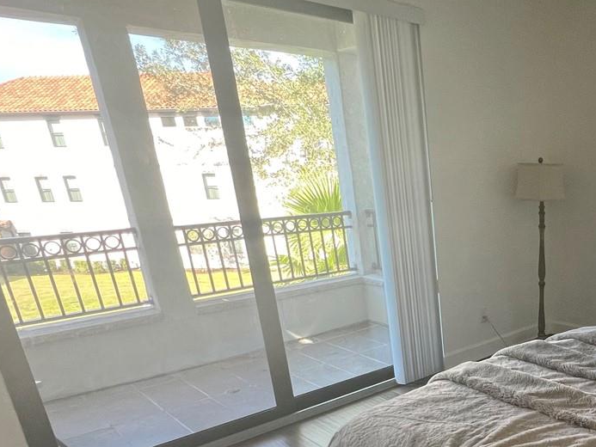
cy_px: 371
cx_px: 525
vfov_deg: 44.1
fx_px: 517
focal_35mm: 30
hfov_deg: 53.3
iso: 160
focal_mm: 1.57
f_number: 1.8
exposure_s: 1/120
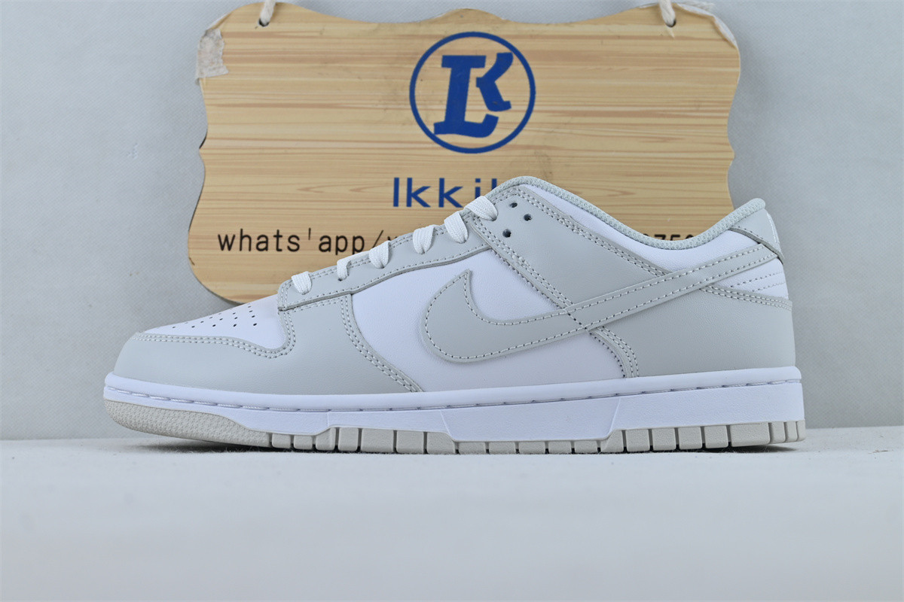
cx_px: 452
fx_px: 1149
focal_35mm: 46
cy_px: 301
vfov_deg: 29.4
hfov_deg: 43.0
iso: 100
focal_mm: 30.5
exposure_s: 1/100
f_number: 4.8
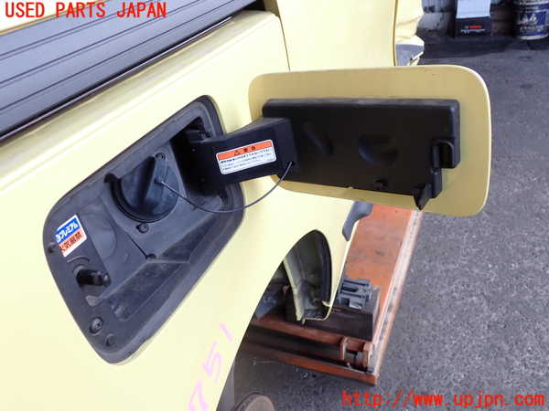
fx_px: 476
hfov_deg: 60.0
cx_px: 274
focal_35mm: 30
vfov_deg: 46.8
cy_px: 206
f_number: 3.2
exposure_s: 1/80
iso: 100
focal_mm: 5.4
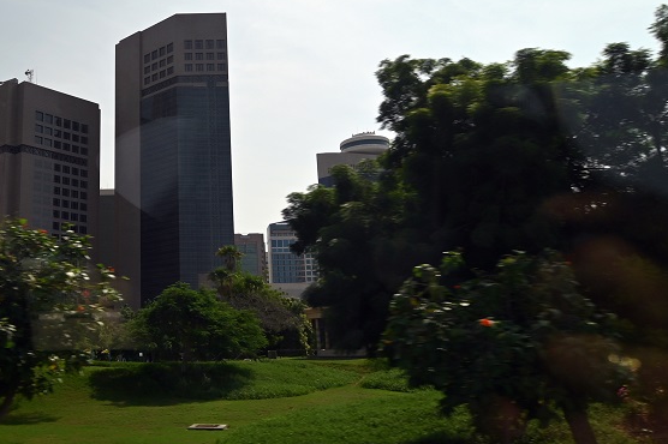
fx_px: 630
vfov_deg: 38.8
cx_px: 154
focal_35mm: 34
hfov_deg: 52.9
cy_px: 189
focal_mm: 13
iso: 160
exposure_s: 1/250
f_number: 5.6
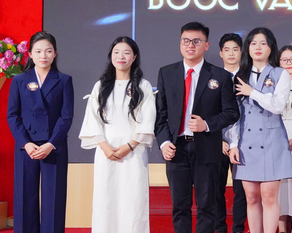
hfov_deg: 10.9
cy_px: 31
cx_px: 414
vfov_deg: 9.0
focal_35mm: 171
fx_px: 1480
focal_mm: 41.8
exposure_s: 1/160
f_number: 4
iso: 500
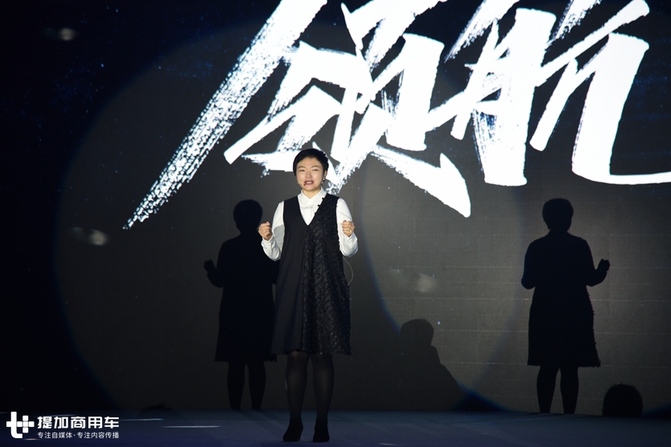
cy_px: 224
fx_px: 2236
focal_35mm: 120
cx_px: 336
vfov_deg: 11.4
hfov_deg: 17.1
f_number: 4
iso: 450
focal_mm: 120
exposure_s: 1/125
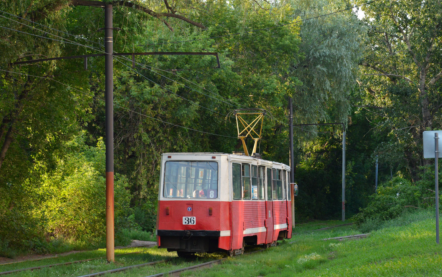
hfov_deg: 20.6
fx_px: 1217
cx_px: 221
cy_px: 139
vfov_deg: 13.0
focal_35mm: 101
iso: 800
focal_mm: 66
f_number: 6.3
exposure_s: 1/400
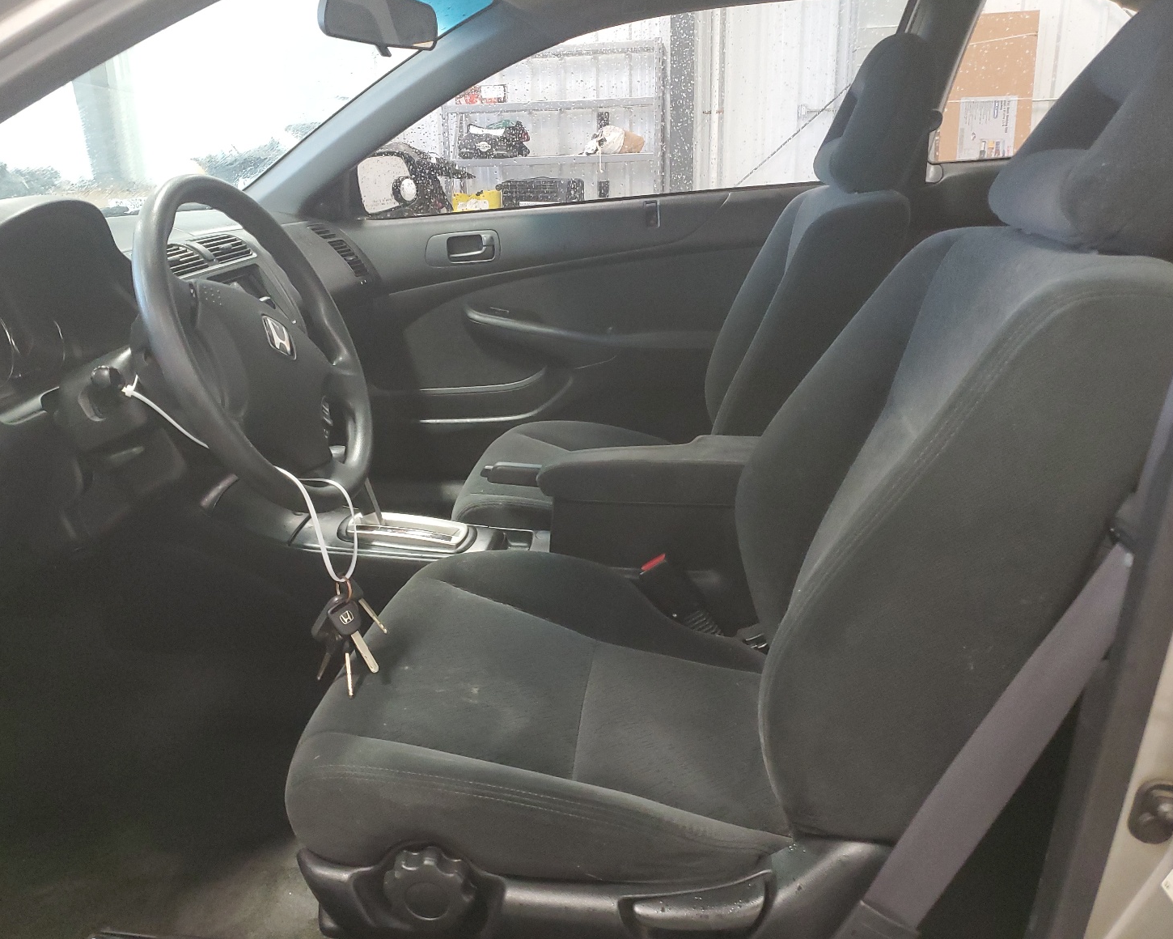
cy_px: 455
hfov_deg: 62.1
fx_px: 972
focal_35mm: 28
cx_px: 542
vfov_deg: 51.5
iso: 302
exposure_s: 1/30
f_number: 1.5
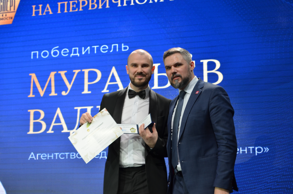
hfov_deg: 29.3
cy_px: 97
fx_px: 560
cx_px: 146
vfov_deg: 19.6
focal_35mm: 69
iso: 560
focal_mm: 46
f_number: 5.3
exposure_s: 1/60
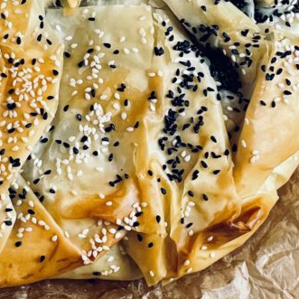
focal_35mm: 142
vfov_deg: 12.2
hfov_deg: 12.2
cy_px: 51
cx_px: 48
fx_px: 1388
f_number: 2
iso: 320
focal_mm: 6
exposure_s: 1/50
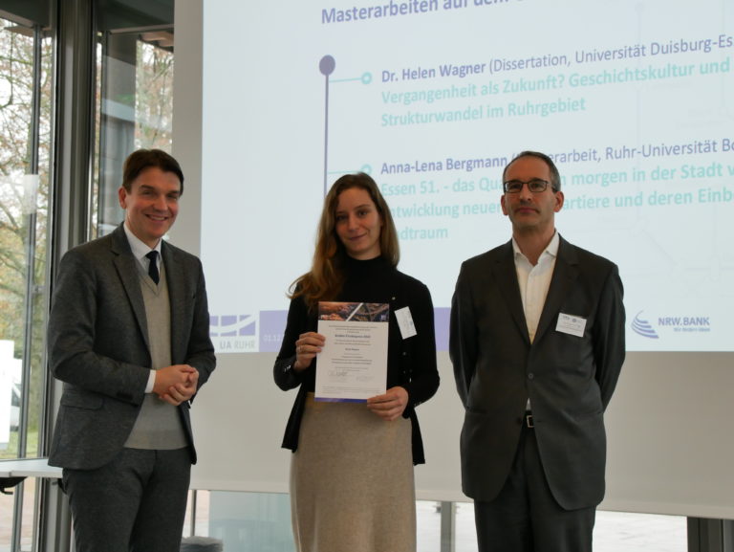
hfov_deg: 25.6
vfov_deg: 19.4
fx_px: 1613
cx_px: 367
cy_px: 276
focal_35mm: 76
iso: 640
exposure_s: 1/100
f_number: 4.8
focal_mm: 38
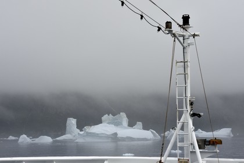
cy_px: 82
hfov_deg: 16.4
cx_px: 122
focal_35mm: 125
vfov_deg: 11.0
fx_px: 847
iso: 400
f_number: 14
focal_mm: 125
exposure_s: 1/160
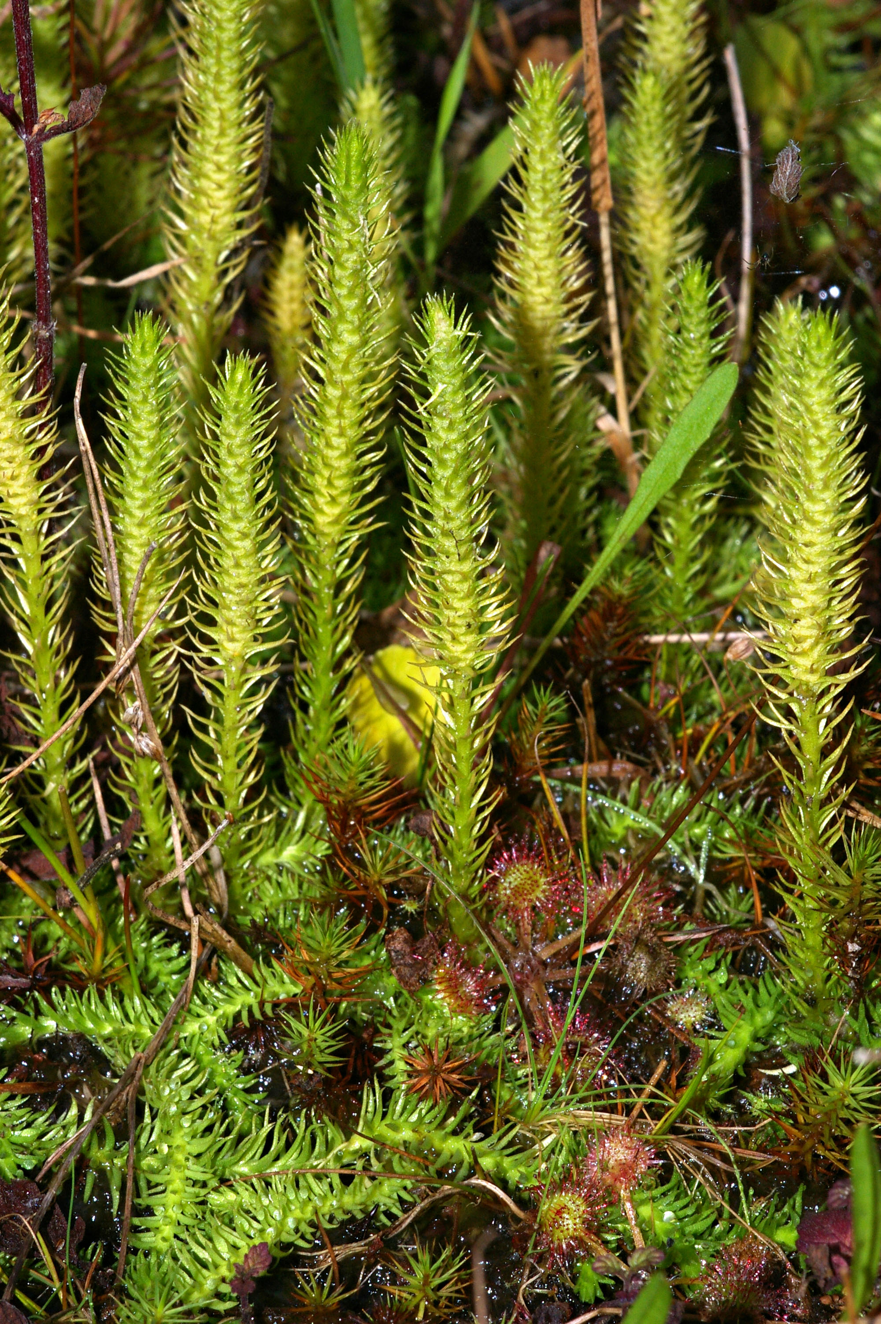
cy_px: 662
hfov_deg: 9.1
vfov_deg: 13.7
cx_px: 440
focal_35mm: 150
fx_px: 5516
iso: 200
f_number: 19
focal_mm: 100
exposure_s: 1/125
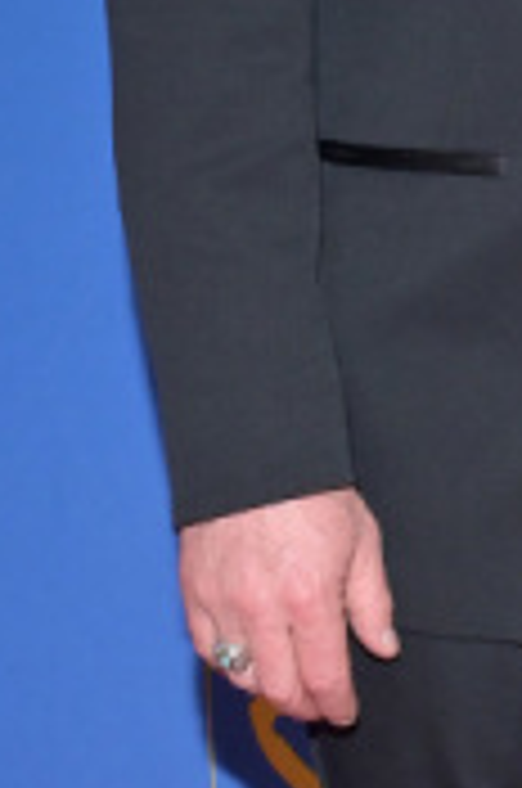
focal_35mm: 183
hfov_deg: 7.4
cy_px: 284
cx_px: 742
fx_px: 3996
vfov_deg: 11.2
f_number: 10
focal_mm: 40
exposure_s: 1/125
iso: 1000
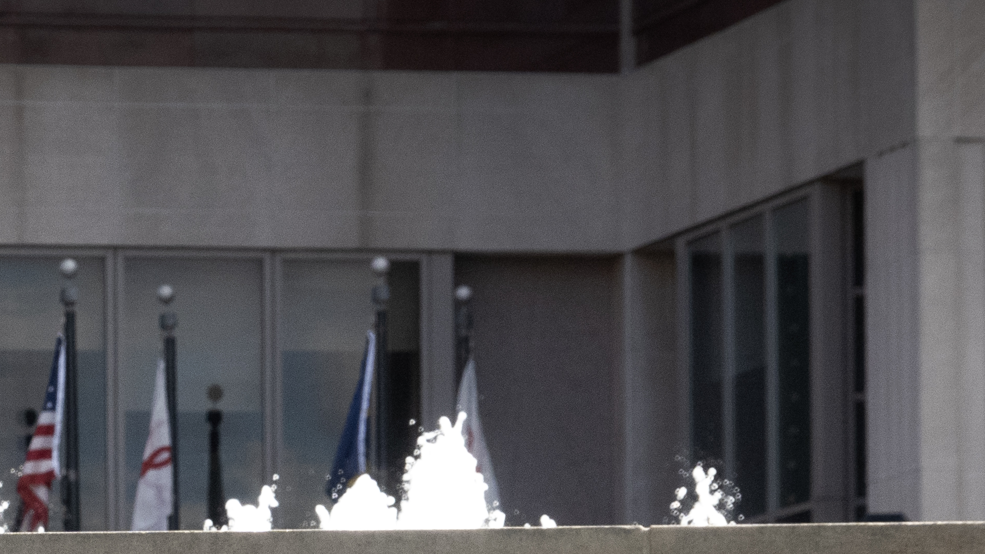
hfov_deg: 5.4
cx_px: -19
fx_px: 10369
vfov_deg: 3.1
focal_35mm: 397
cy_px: 850
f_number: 7.1
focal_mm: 47.86
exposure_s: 1/500
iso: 400
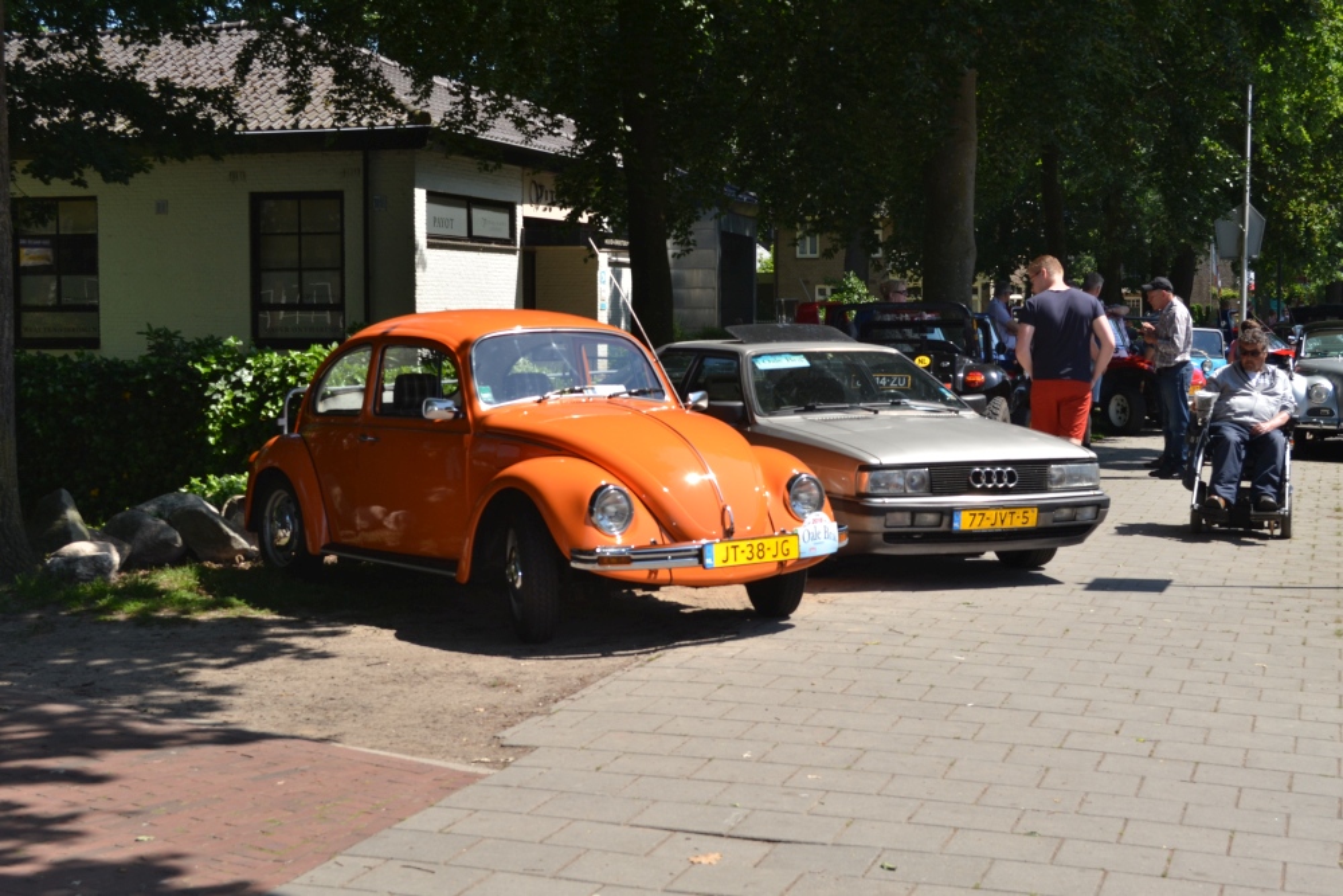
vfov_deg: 25.1
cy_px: 448
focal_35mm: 54
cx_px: 672
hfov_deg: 36.9
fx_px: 2015
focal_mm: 36
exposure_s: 1/200
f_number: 8
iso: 100
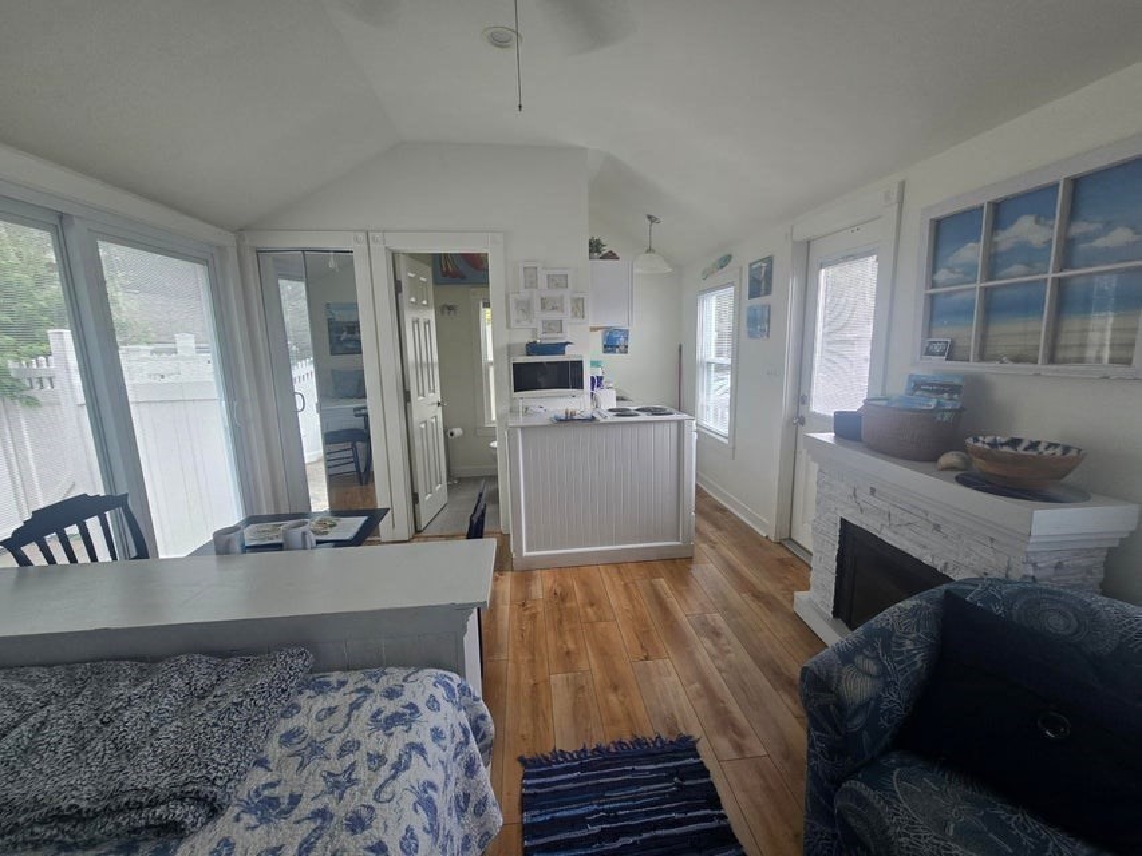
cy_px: 428
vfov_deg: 89.9
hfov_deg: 106.2
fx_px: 429
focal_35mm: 13
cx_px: 571
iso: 64
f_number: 2.2
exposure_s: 1/60
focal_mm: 2.2
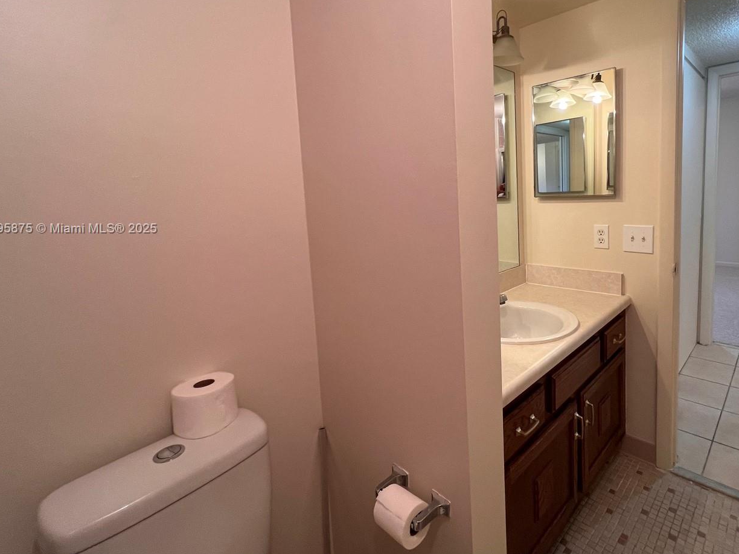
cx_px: 447
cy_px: 229
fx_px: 363
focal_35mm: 17
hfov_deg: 89.8
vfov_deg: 74.1
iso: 125
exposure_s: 1/60
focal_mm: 1.57
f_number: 1.8
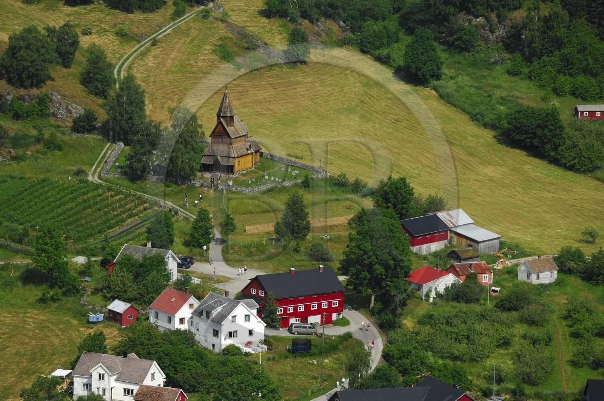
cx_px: 302
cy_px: 200
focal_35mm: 225
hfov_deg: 9.2
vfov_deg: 6.1
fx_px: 3770
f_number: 2.8
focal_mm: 150
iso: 100
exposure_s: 1/2500
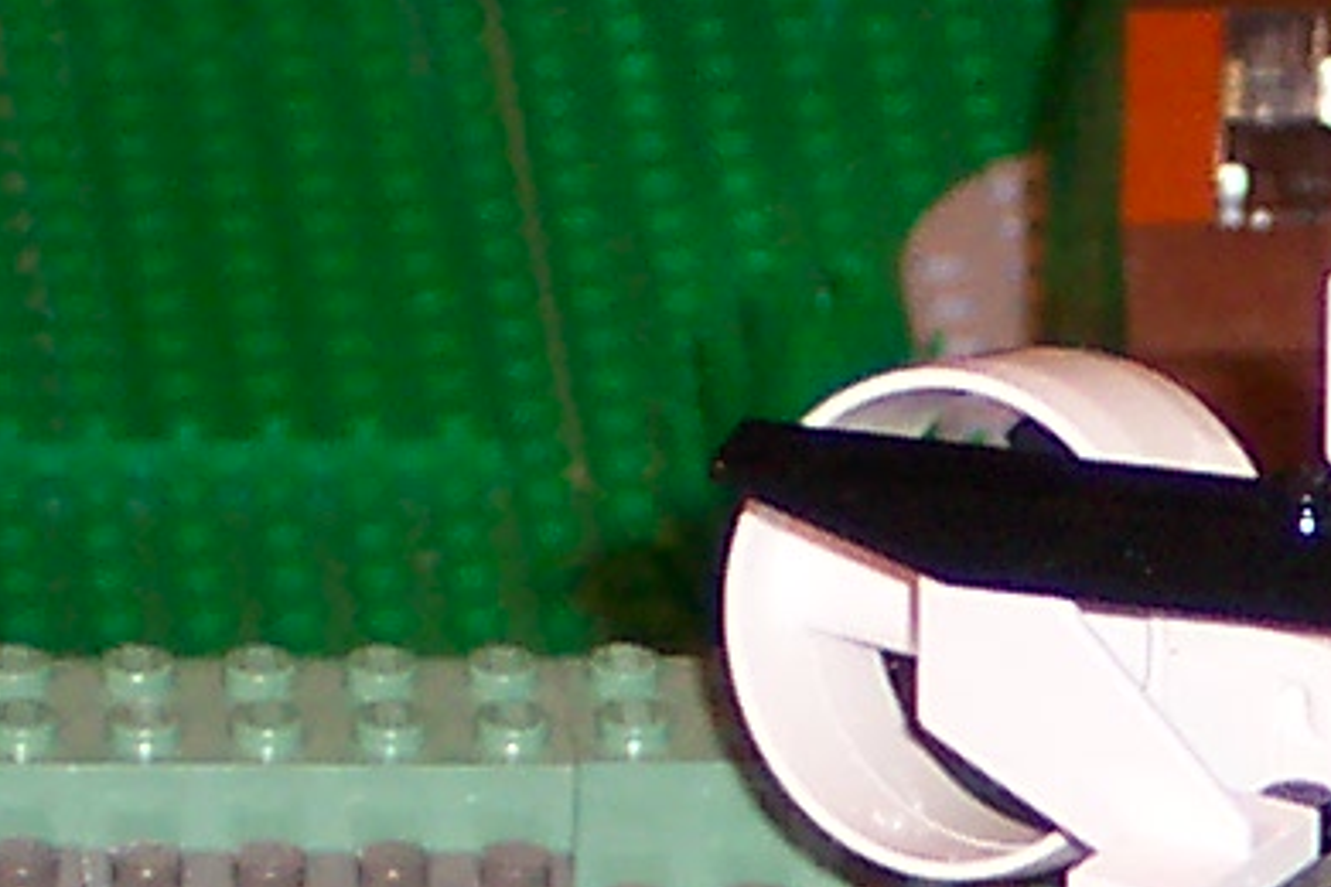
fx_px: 18226
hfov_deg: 4.2
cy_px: 1487
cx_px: 2119
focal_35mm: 493
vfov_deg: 2.8
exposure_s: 1/60
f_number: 4
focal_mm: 18.7
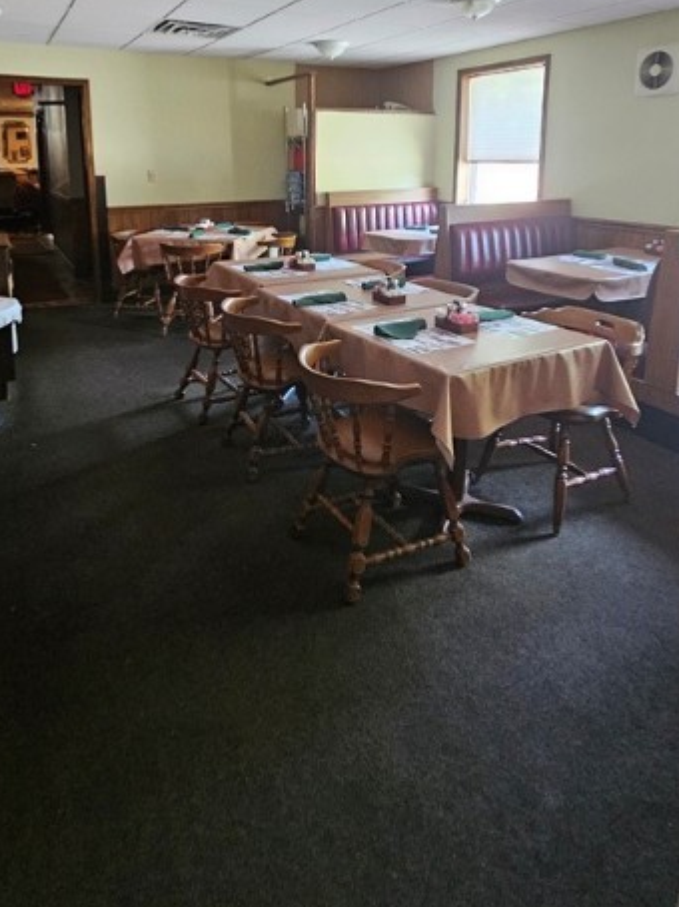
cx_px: 334
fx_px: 576
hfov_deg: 61.0
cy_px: 250
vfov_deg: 72.2
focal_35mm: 22
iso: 500
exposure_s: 1/30
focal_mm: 2.2
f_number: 2.2
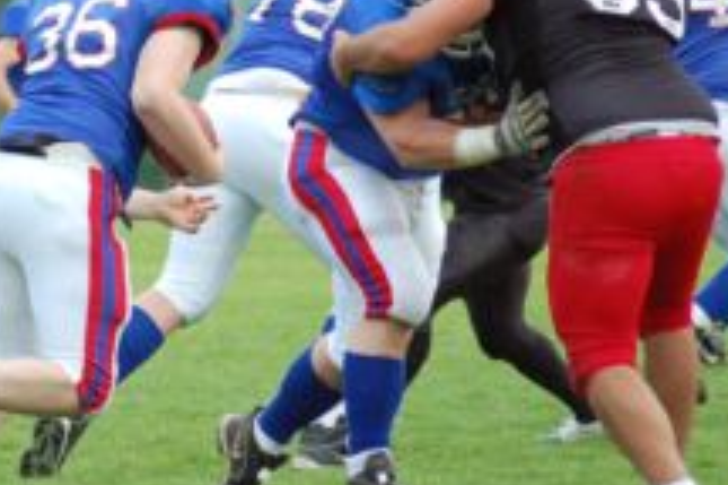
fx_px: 8609
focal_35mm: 426
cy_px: 163
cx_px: 97
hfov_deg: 4.8
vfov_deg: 3.2
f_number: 4.5
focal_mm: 135
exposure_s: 1/500
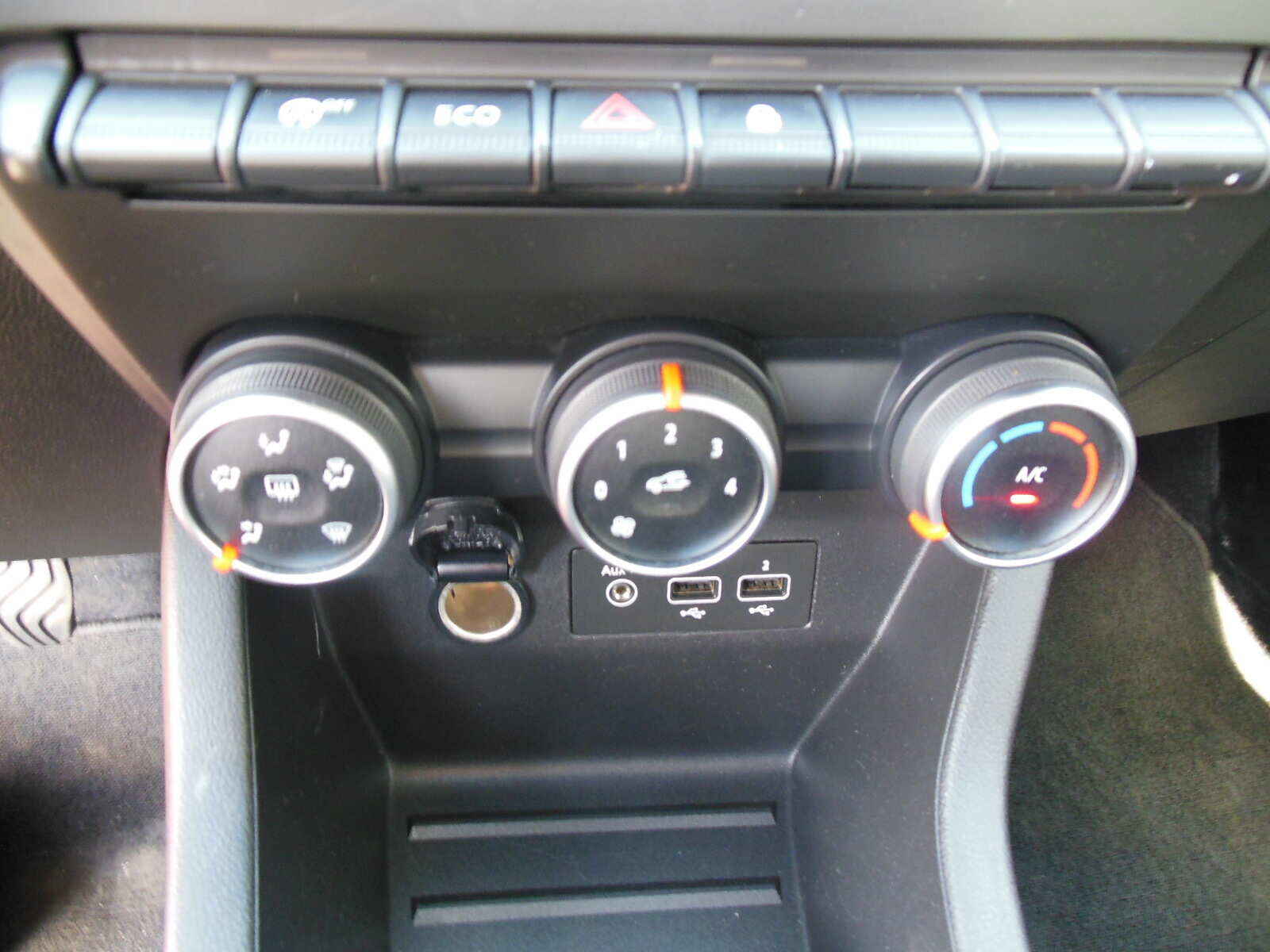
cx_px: 635
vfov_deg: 54.9
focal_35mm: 25
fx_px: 917
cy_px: 476
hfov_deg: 69.4
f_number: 3.2
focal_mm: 4.5
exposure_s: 1/8
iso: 400
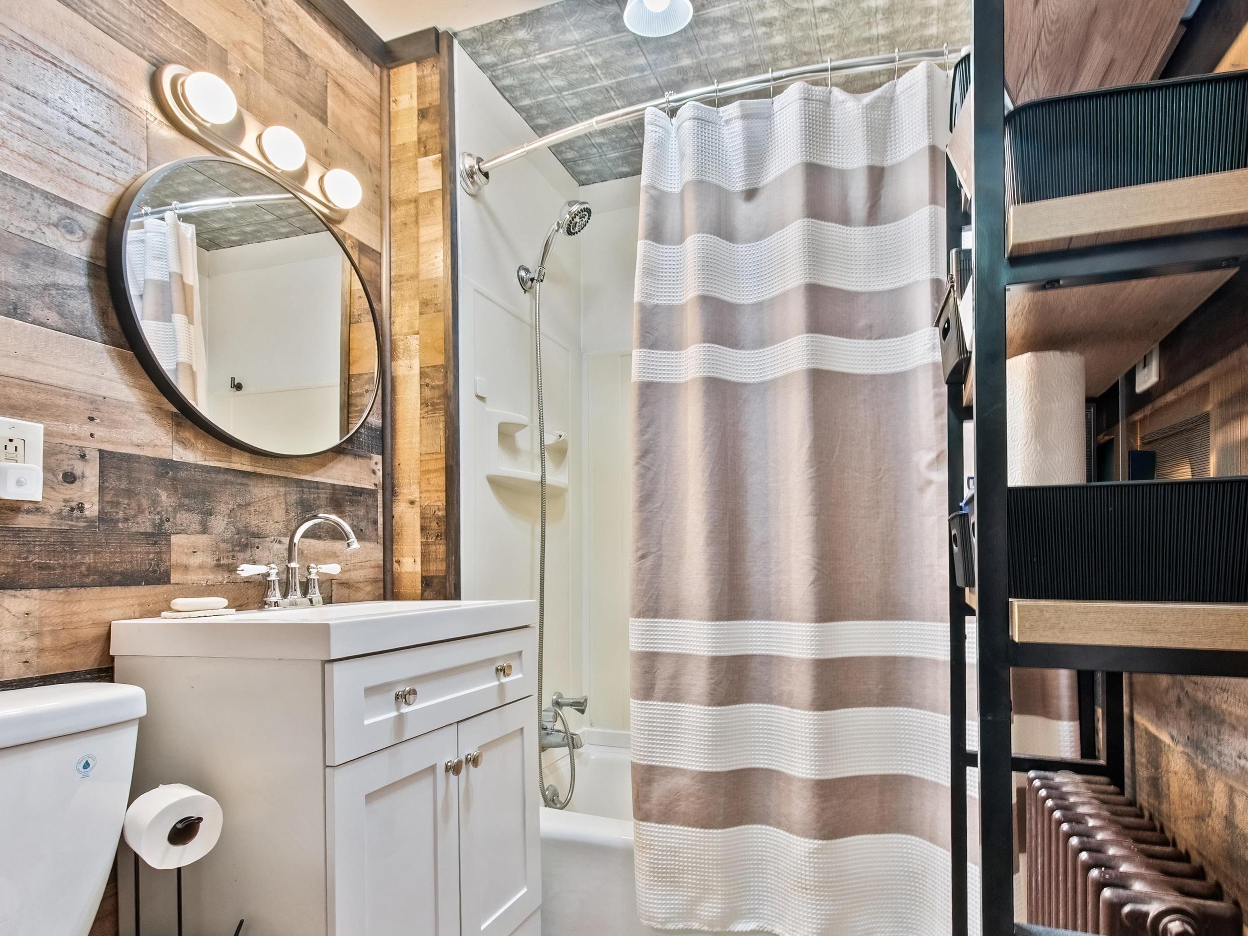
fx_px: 613
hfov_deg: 91.0
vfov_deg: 74.7
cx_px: 649
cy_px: 487
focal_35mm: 17
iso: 250
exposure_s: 1
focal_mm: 10
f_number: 9
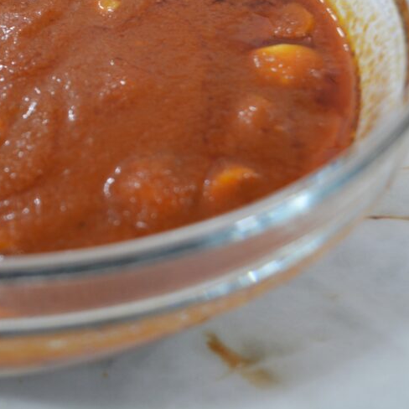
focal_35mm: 72
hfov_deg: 22.6
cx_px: -46
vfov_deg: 23.6
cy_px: 79
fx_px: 963
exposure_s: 1/125
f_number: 5.6
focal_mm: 23
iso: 400
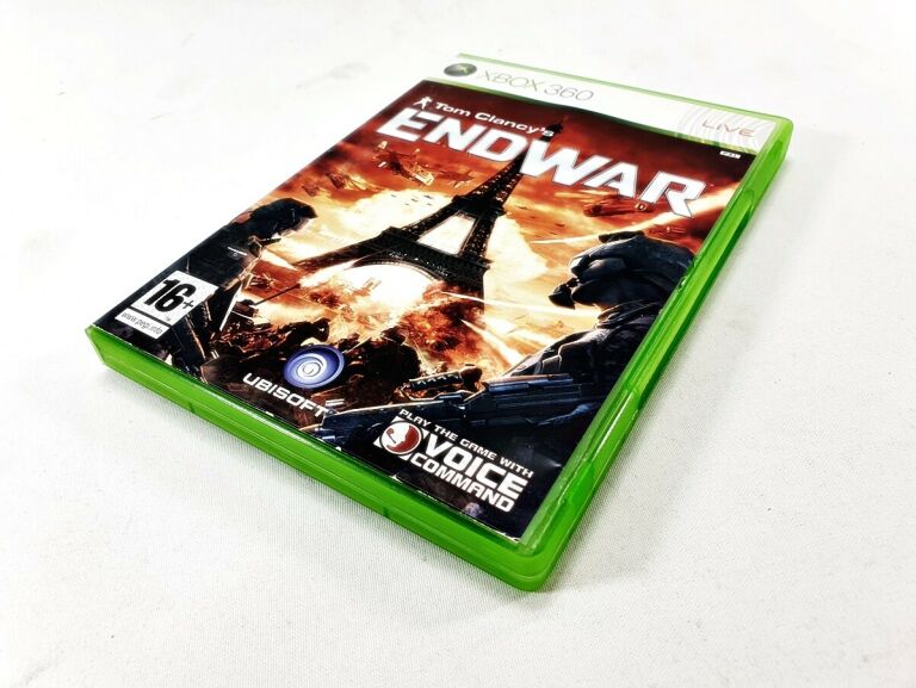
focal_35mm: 26
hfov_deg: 67.3
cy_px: 344
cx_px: 458
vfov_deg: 53.1
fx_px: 688
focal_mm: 4.3
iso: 50
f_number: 2.4
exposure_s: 1/102
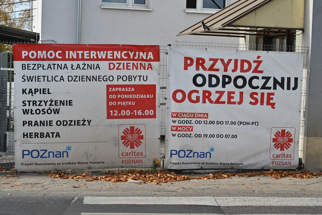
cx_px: 161
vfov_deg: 19.5
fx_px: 626
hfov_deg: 28.8
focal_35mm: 70
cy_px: 108
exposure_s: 1/500
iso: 125
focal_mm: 70
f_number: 6.3
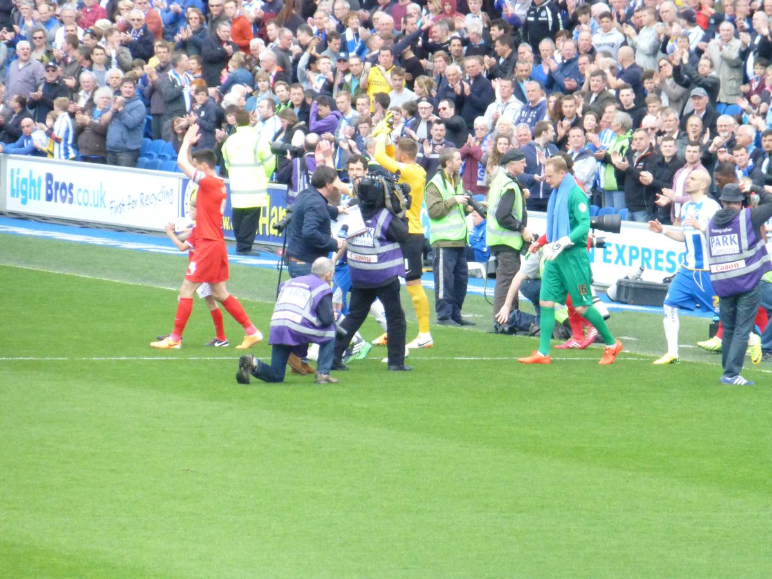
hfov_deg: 4.8
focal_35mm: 409
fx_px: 9121
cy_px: 290
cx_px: 386
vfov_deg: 3.6
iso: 1600
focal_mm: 73.1
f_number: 6
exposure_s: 1/1000
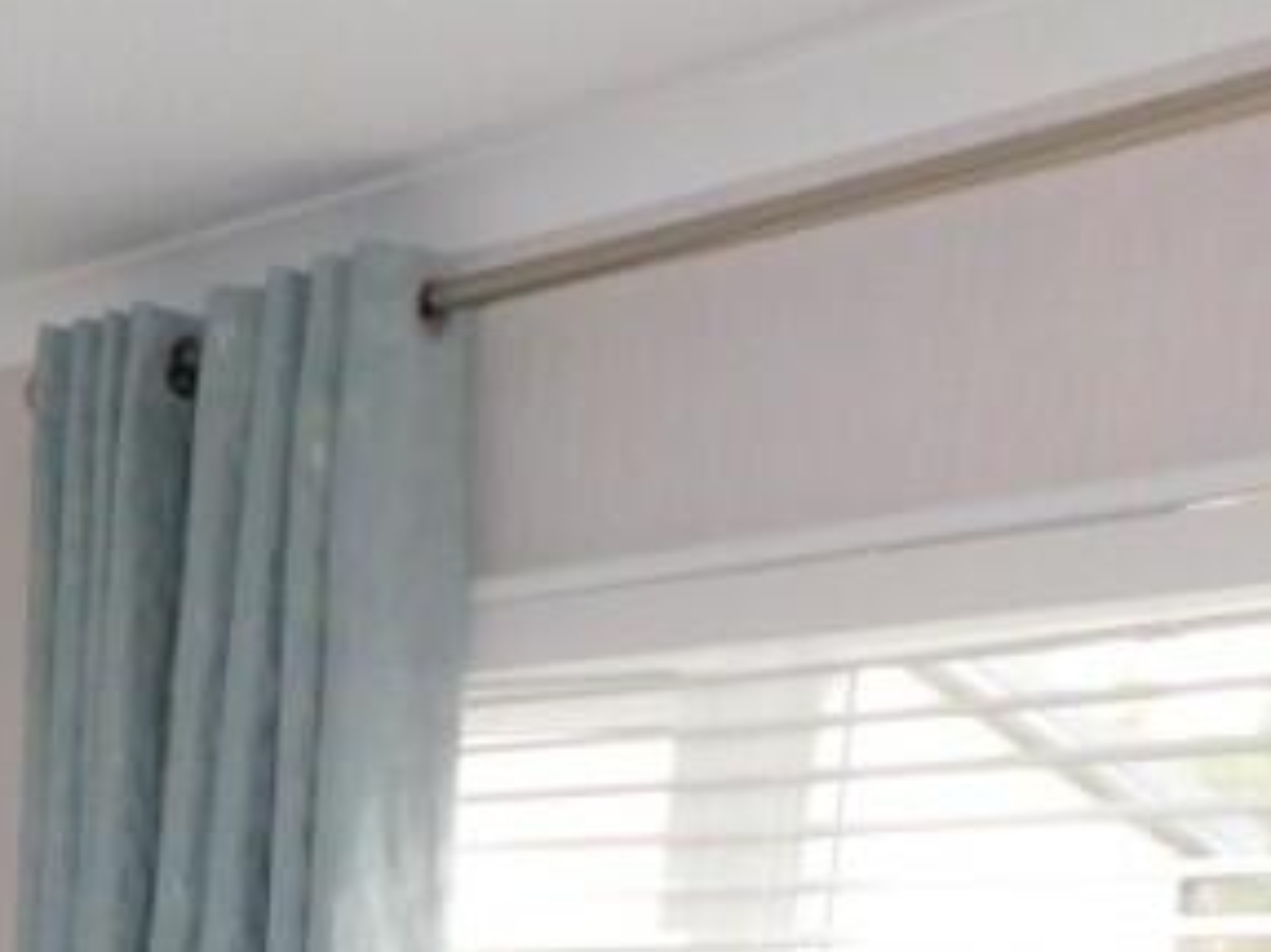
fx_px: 3010
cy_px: 1683
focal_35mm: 82
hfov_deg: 20.5
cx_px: -620
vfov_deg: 15.6
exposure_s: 1/30
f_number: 3
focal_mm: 4
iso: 180
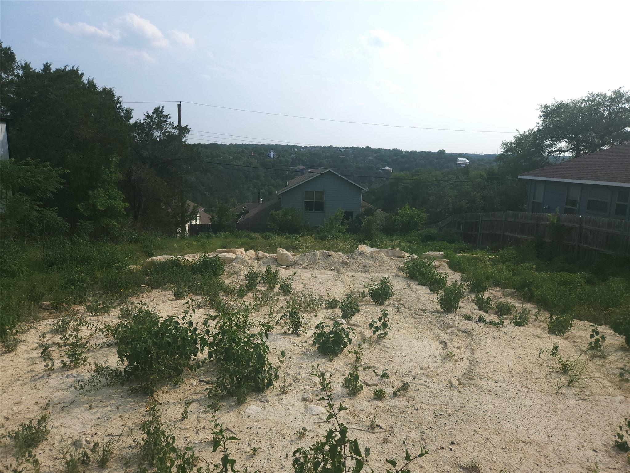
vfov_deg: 58.9
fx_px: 419
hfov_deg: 73.9
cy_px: 236
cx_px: 315
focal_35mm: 23
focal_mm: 5.4
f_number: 1.8
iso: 40
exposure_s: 1/3952
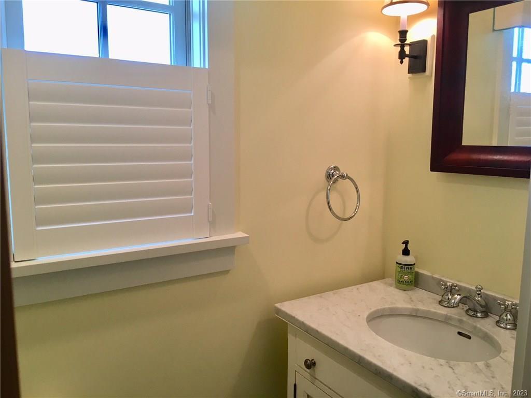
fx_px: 445
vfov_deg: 48.2
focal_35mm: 29
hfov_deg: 61.7
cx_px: 266
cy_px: 199
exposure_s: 1/40
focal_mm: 4.15
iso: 25
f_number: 2.2
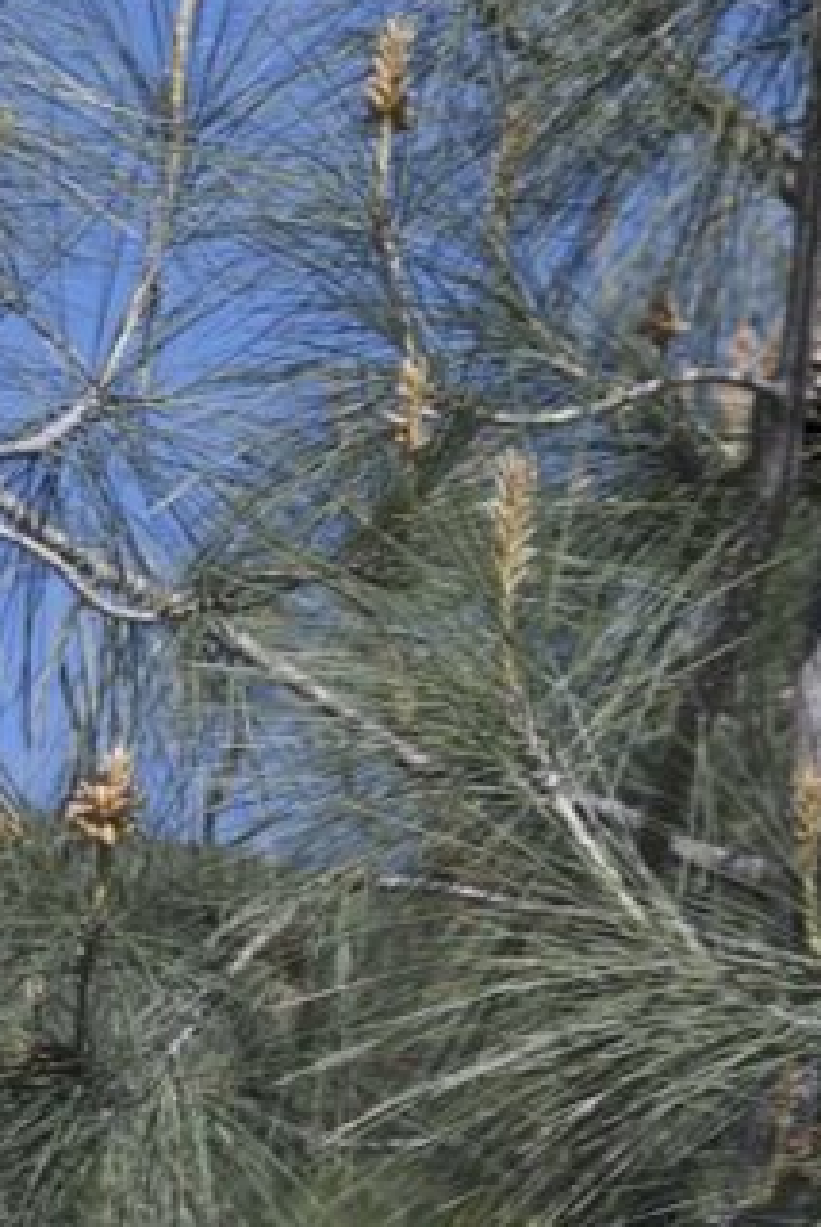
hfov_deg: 5.4
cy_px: 326
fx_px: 8635
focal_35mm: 253
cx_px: 1141
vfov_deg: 8.1
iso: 200
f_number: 5
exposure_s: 1/1000
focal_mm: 60
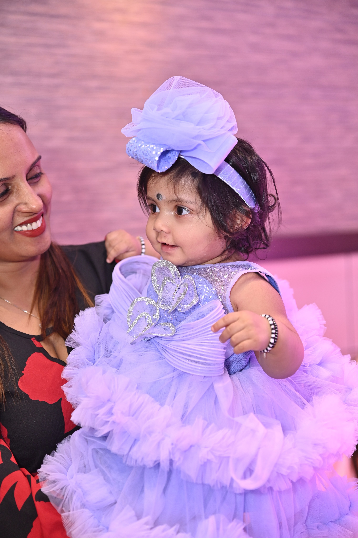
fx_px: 1046
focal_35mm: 70
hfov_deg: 19.4
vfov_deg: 28.9
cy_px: 269
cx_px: 179
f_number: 2.8
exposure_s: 1/160
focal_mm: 70
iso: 500
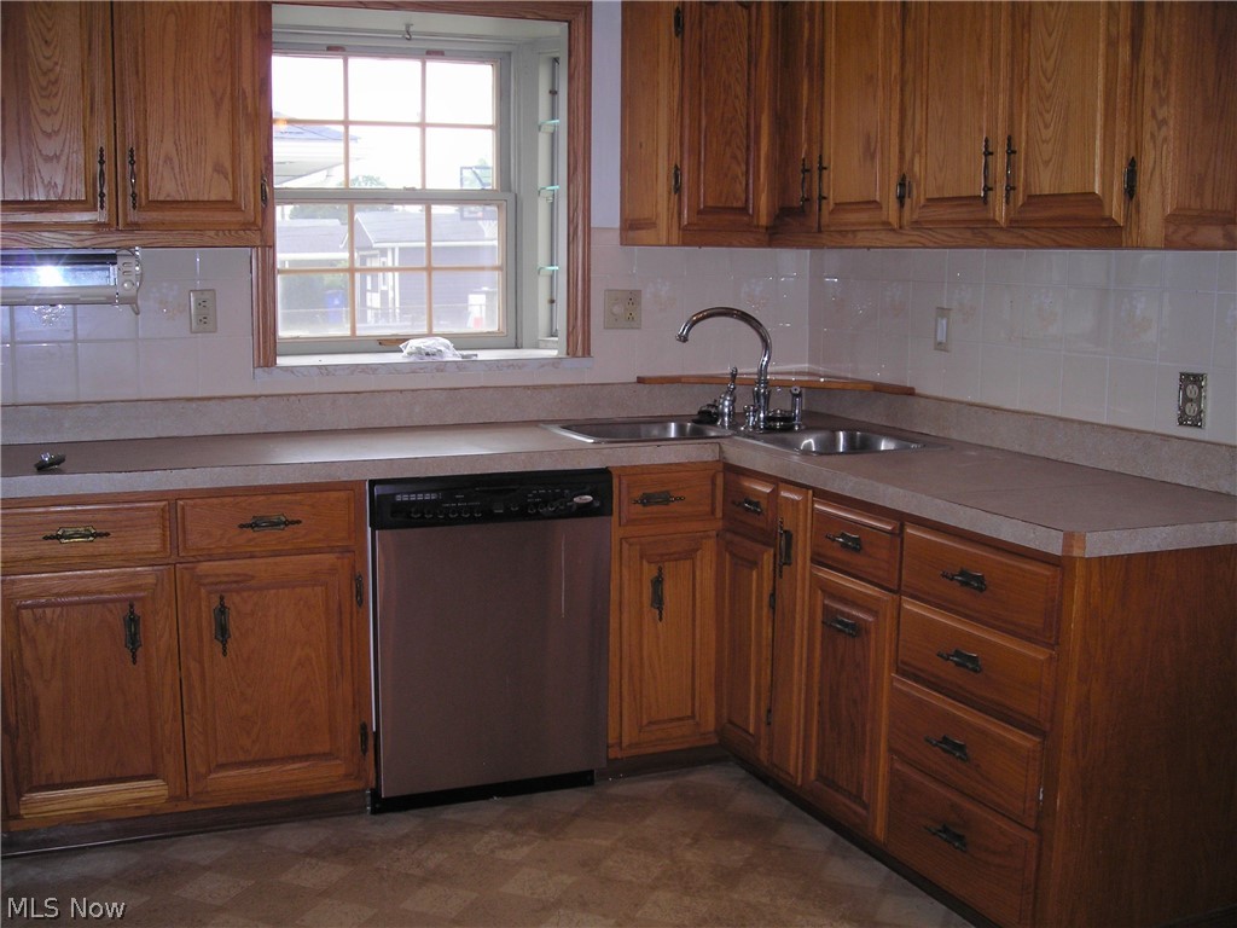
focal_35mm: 38
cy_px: 464
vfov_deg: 37.7
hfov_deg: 49.0
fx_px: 1358
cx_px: 618
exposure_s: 1/60.1
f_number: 3.2
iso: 78
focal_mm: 6.3
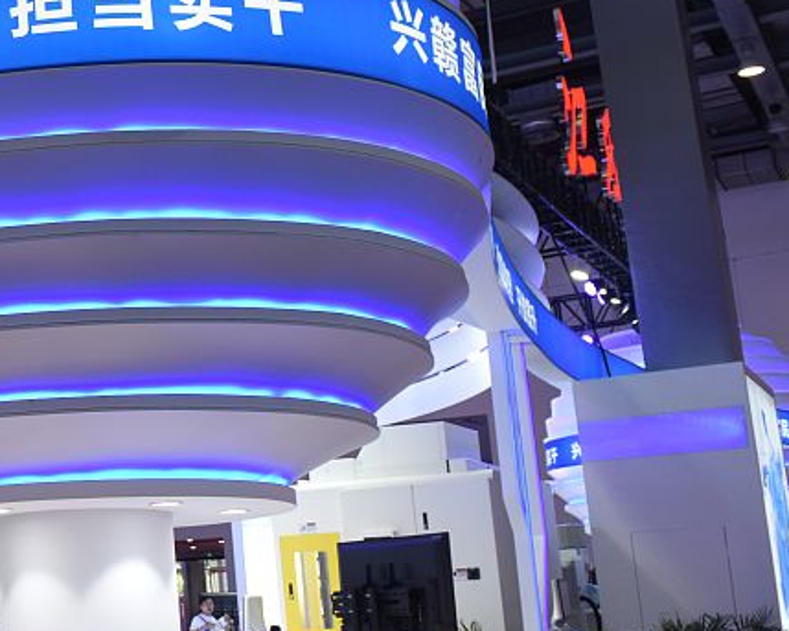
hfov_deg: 26.2
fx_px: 1471
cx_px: -195
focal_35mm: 63
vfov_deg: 24.2
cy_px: 299
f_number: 6.3
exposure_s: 1/60
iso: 500
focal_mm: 24
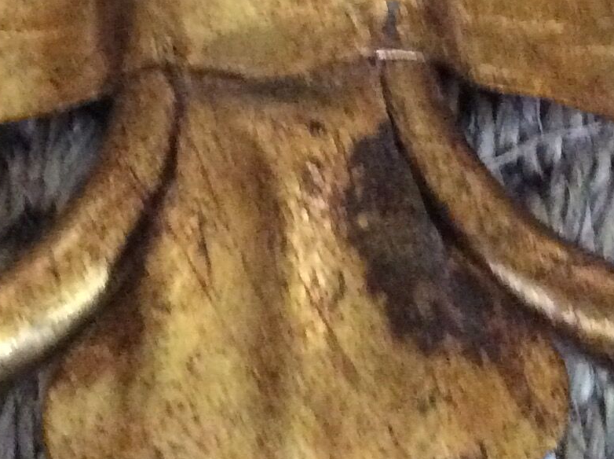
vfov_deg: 13.7
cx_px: 228
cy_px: 3
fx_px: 1877
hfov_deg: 18.5
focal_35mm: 106
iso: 640
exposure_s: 1/17
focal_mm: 3.3
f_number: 2.4
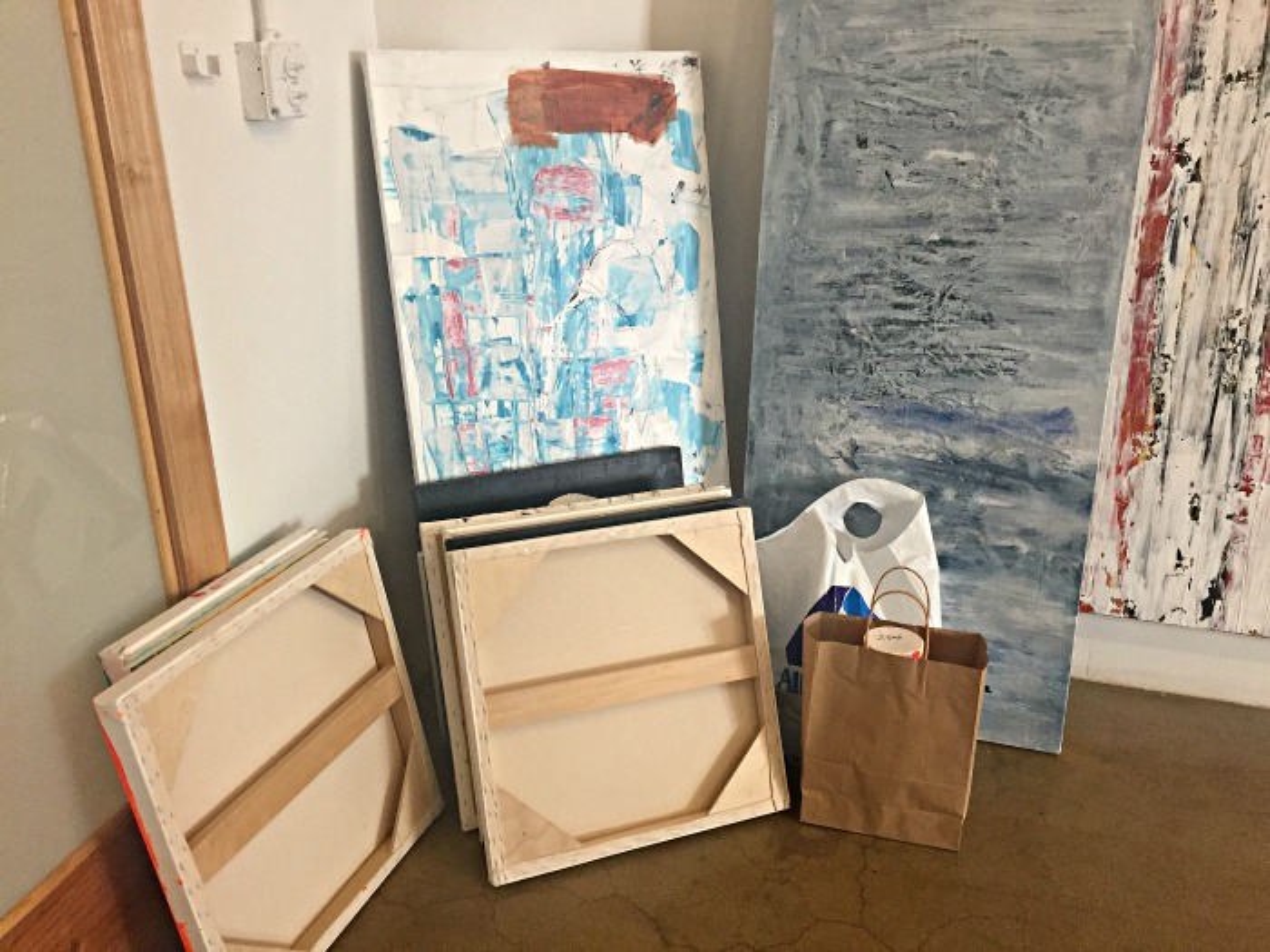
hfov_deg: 61.7
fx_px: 1064
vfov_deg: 48.2
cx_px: 635
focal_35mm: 29
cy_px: 476
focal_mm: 4.15
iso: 160
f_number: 2.2
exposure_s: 1/30
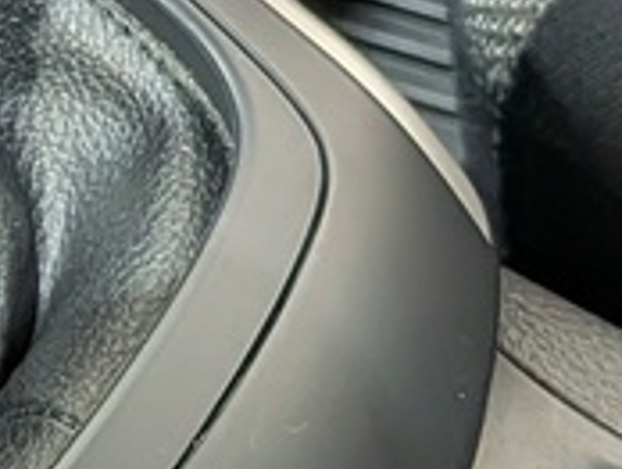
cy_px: -158
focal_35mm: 141
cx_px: -293
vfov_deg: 10.3
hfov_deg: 13.2
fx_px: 2537
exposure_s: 1/120
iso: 68
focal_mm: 4.53
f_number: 1.7
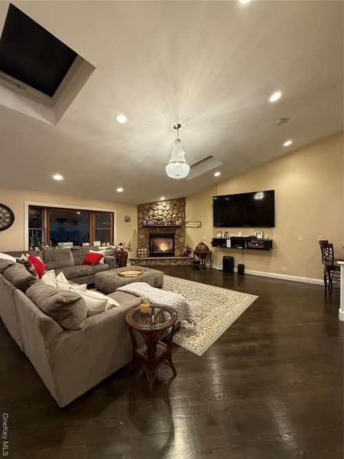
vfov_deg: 102.1
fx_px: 186
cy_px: 230
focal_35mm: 14
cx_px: 172
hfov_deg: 85.7
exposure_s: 1/60
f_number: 2.2
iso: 500
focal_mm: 2.22
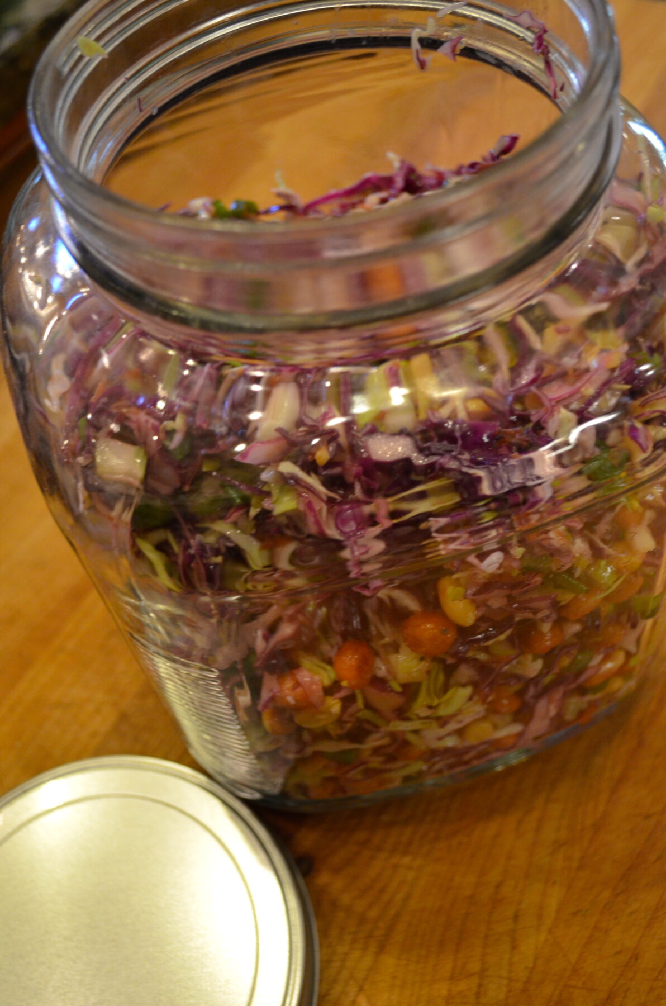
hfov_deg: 34.1
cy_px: 503
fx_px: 1087
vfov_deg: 49.6
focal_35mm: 39
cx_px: 333
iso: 1400
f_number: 4.2
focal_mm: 26
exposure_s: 1/30
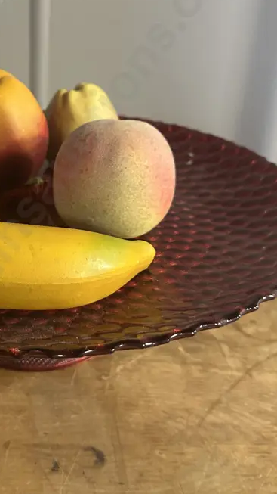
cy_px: 219
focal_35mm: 41
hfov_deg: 27.9
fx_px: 536
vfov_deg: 49.3
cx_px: 25
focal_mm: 6.86
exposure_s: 1/50
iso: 500
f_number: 1.78
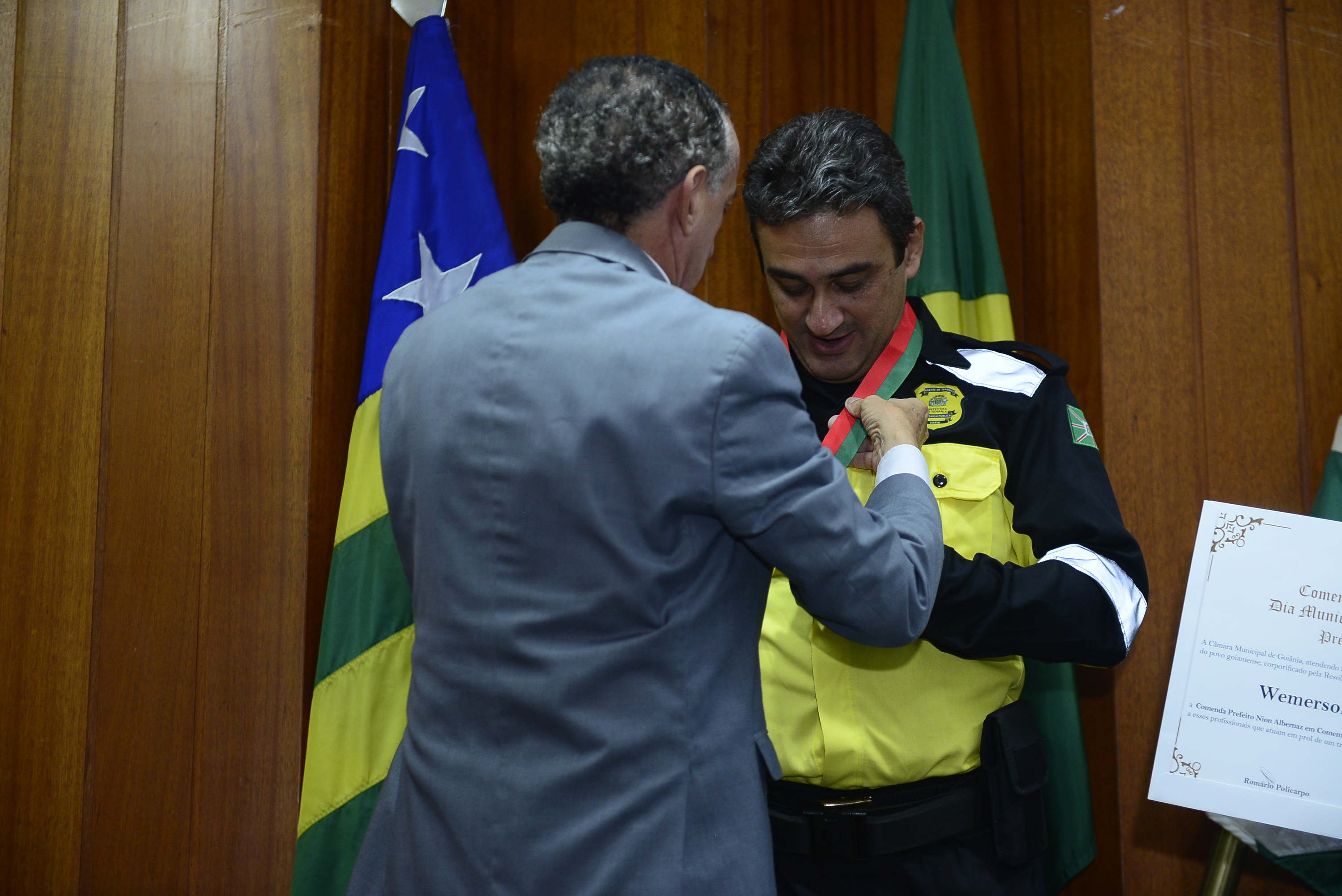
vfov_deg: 19.5
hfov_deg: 28.8
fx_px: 2610
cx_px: 671
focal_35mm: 70
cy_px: 448
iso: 1600
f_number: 2.8
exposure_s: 1/125
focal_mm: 70
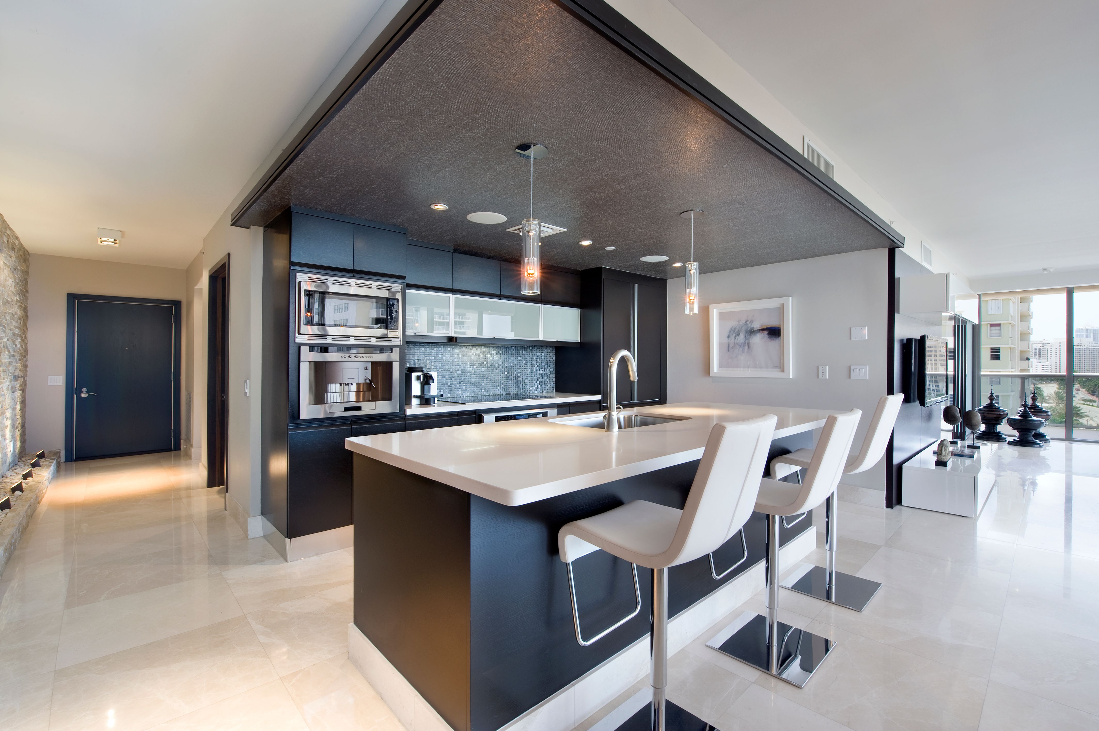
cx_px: 550
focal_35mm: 14
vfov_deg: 81.1
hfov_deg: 104.3
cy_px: 366
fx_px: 427
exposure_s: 1/15
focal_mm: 14
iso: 200
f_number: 16
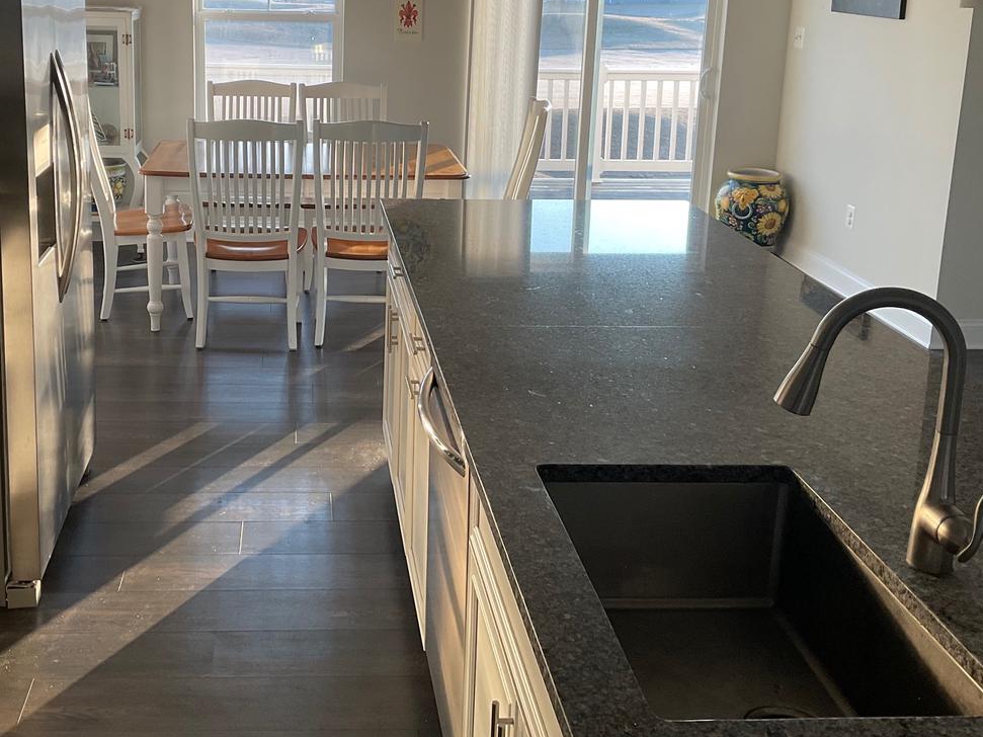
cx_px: 356
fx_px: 1221
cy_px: 224
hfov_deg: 43.4
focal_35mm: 43
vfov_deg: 33.2
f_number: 1.8
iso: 32
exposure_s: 1/122
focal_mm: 3
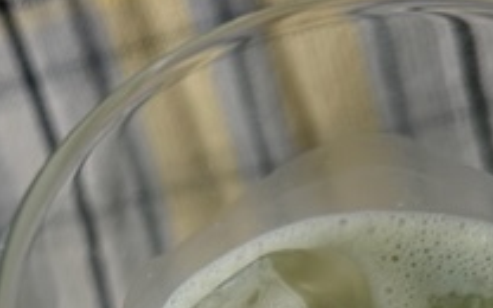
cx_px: 199
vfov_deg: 14.4
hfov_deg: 24.3
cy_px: 450
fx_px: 1142
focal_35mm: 85
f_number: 1.5
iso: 50
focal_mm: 5.7
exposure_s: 1/1112
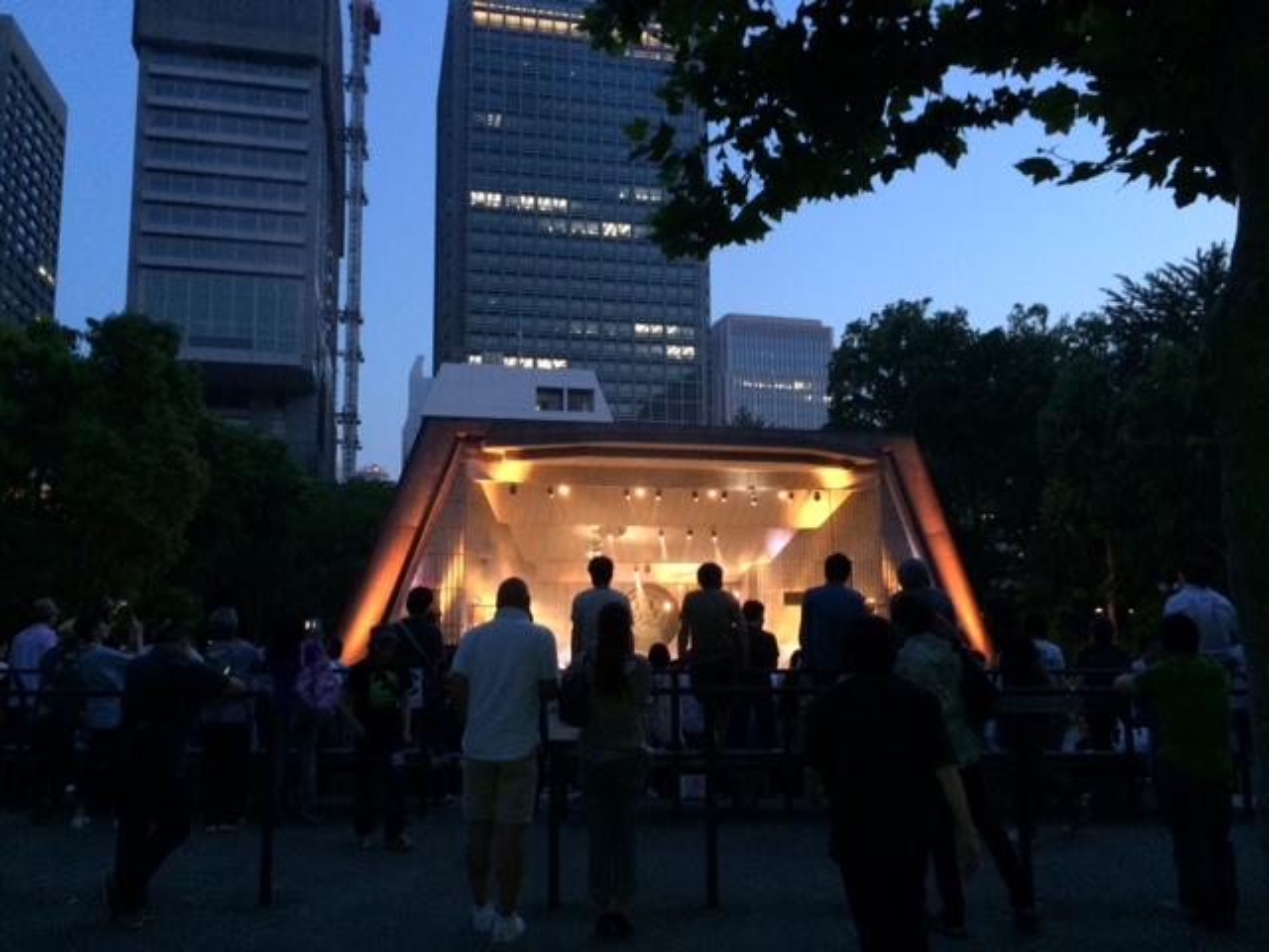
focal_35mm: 30
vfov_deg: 46.8
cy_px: 476
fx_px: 1100
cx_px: 634
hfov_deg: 60.0
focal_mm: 4.12
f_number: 2.2
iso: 320
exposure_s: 1/24
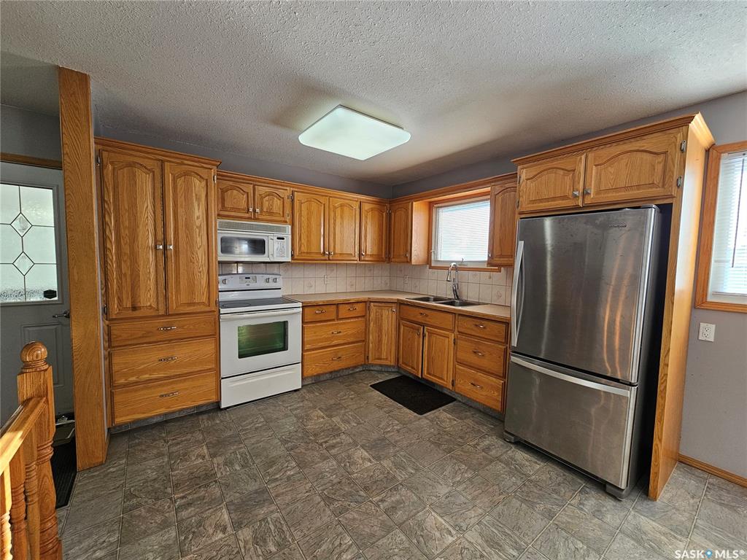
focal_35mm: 13
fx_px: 281
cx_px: 374
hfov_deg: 106.2
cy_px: 280
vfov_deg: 89.9
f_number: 2.2
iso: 50
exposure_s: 1/60
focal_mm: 2.2
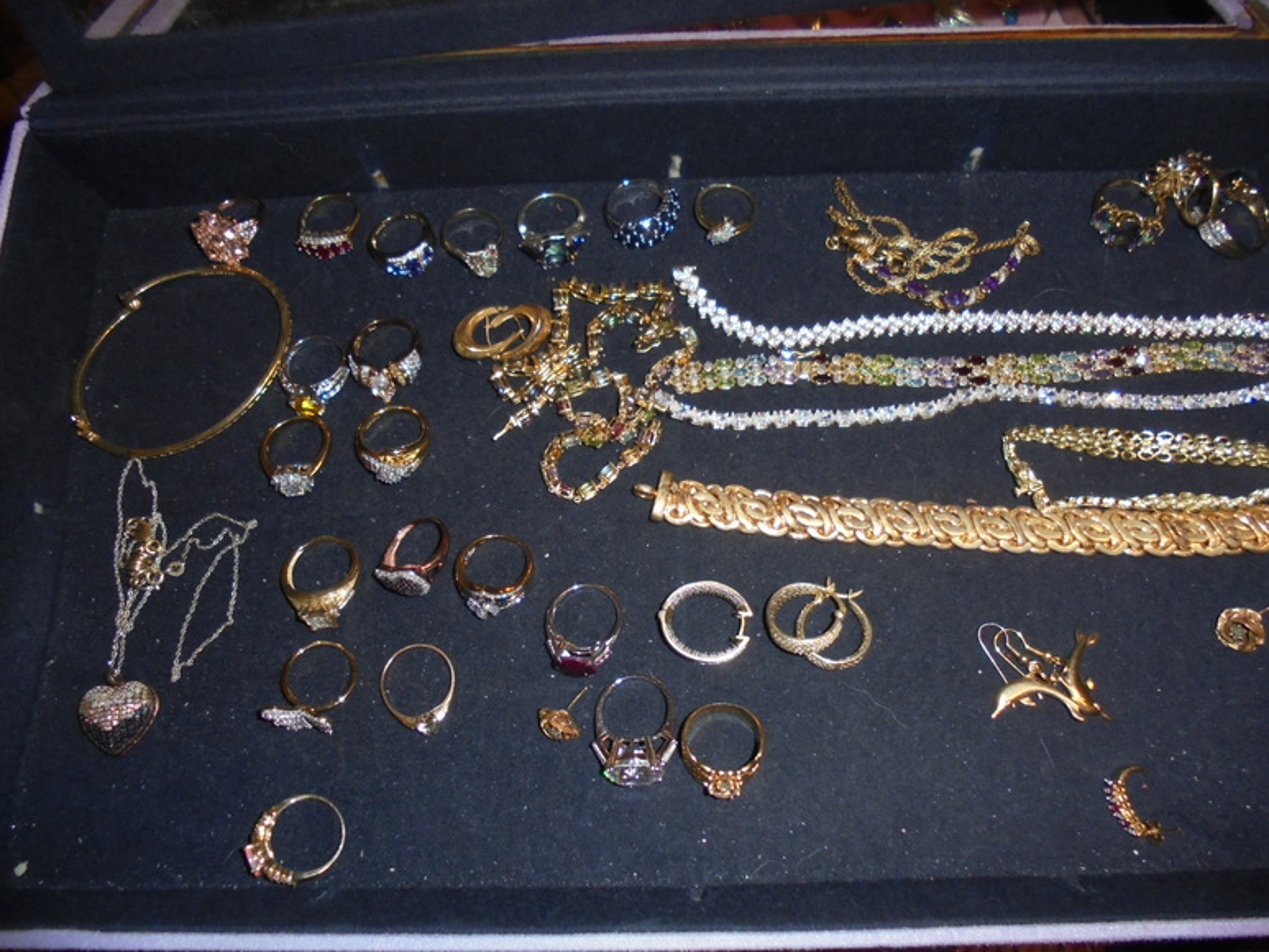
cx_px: 634
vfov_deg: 53.1
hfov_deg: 67.3
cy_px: 476
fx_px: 953
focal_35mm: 26
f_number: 3.5
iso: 200
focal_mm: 4.6
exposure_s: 1/30
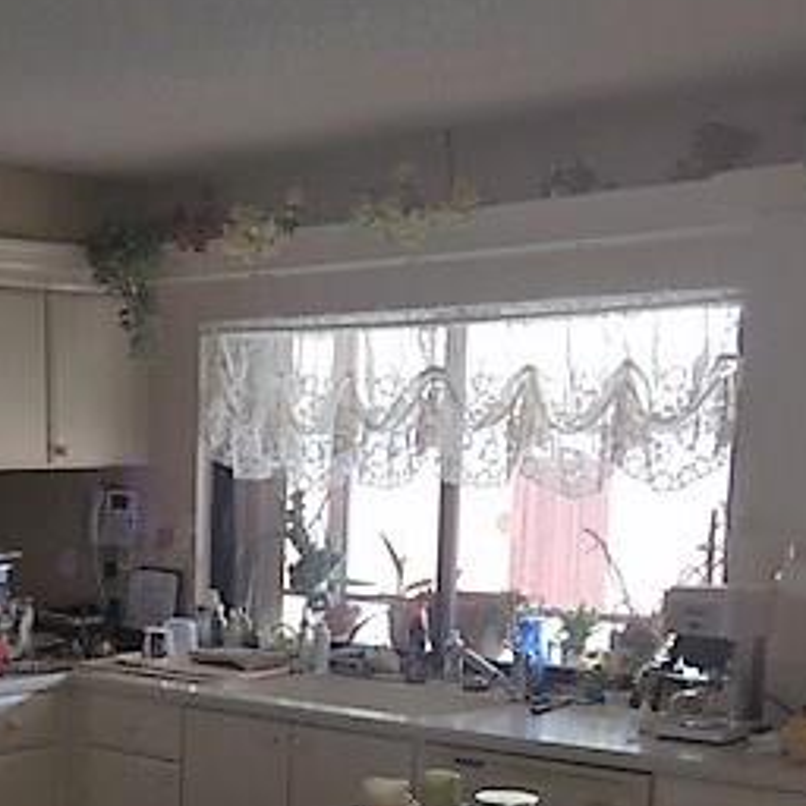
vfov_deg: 26.1
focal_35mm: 64
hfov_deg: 26.0
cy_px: 705
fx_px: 1686
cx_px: 72
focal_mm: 4.15
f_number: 2.2
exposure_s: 1/31
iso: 25
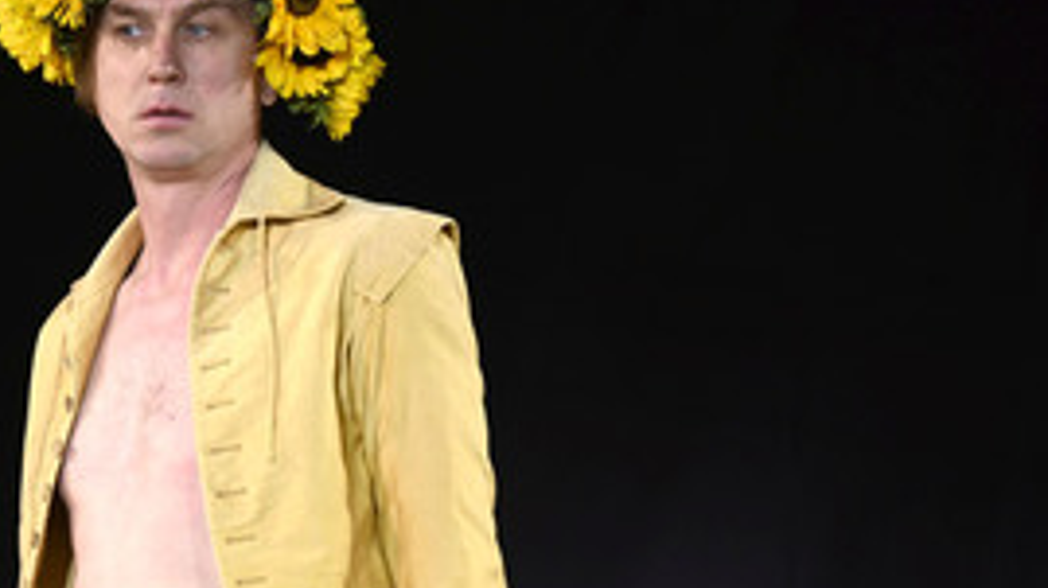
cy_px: 350
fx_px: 9749
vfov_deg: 3.5
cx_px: 185
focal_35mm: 351
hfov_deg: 6.1
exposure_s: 1/60
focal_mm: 200
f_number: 6.3
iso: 800
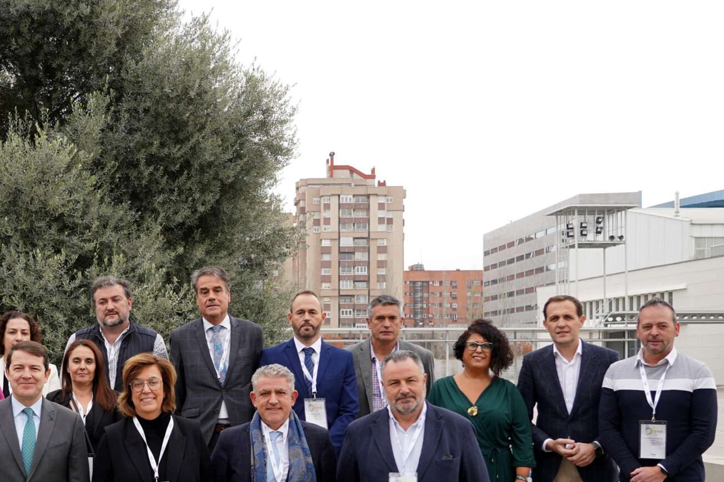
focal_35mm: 57
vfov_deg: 23.5
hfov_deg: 33.8
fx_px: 1146
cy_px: 375
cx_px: 124
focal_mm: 29
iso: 250
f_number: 4
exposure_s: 1/320
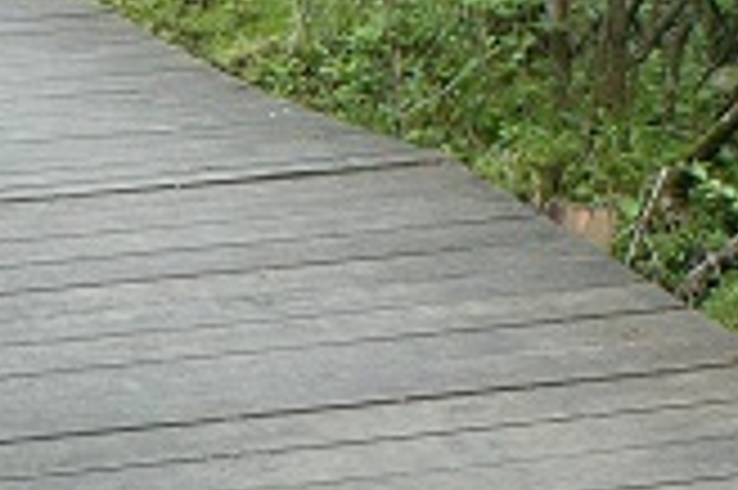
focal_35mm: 179
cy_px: 515
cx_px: -76
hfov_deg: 11.3
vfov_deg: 7.6
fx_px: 3666
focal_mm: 28
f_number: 6.3
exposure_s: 1/30
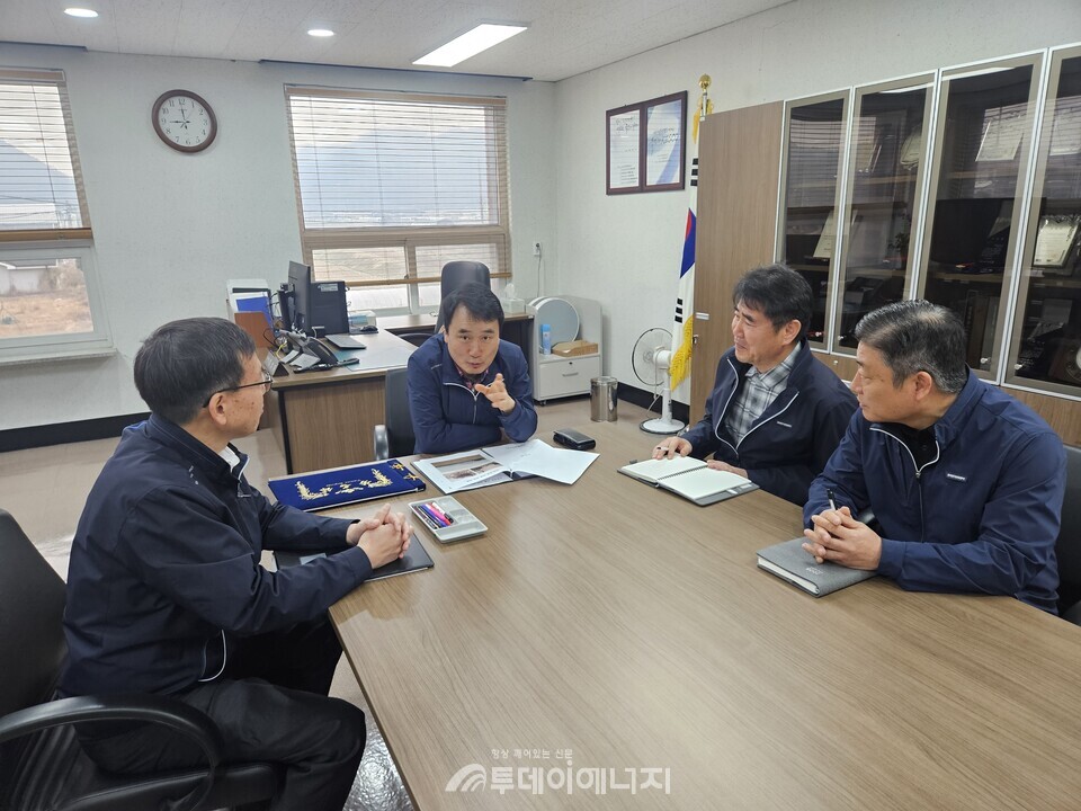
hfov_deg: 73.9
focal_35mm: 23
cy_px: 406
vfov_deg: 58.9
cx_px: 540
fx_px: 718
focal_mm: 5.4
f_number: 1.8
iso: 200
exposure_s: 1/120
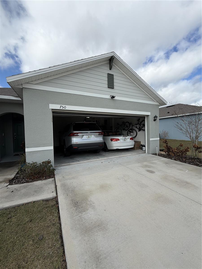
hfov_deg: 85.7
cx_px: 101
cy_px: 134
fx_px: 109
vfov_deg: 102.1
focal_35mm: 14
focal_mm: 2.22
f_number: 2.2
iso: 20
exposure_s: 1/901
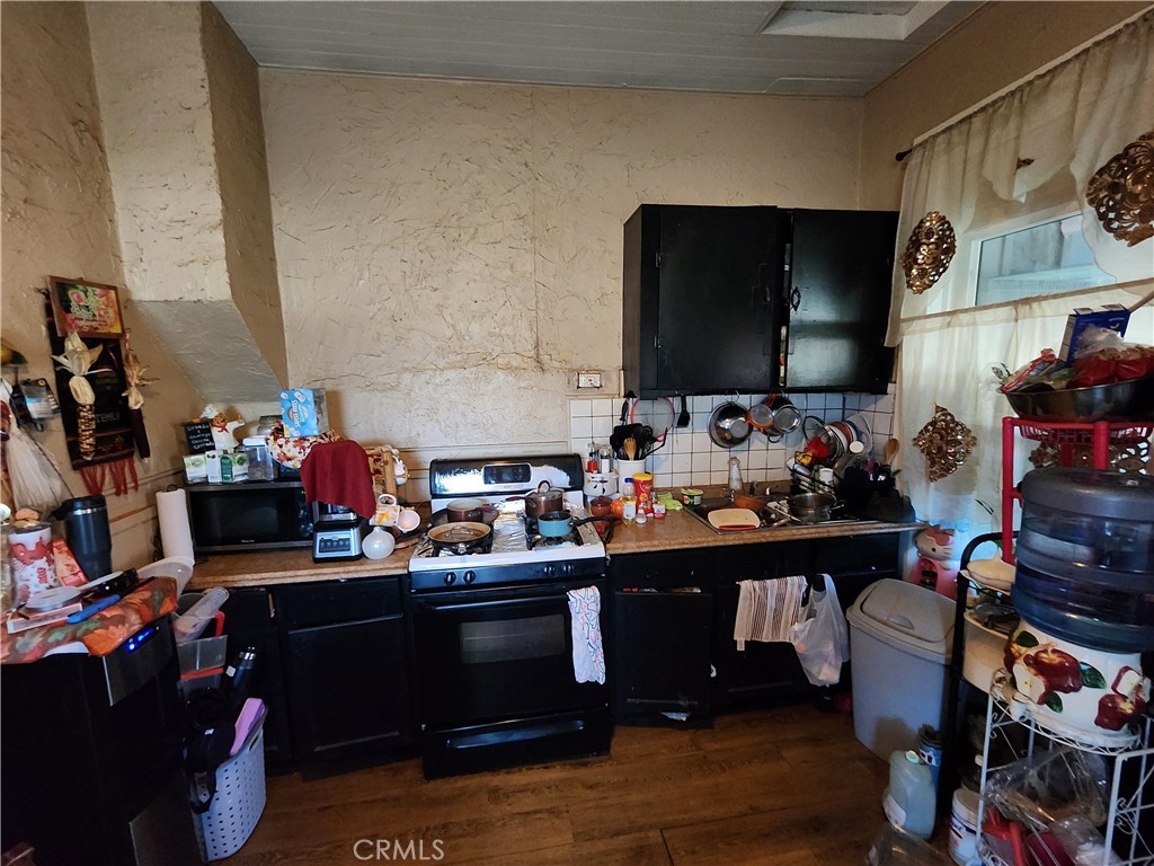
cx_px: 577
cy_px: 433
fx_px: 433
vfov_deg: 89.9
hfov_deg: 106.2
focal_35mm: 13
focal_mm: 2.2
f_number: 2.2
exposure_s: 1/24
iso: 800
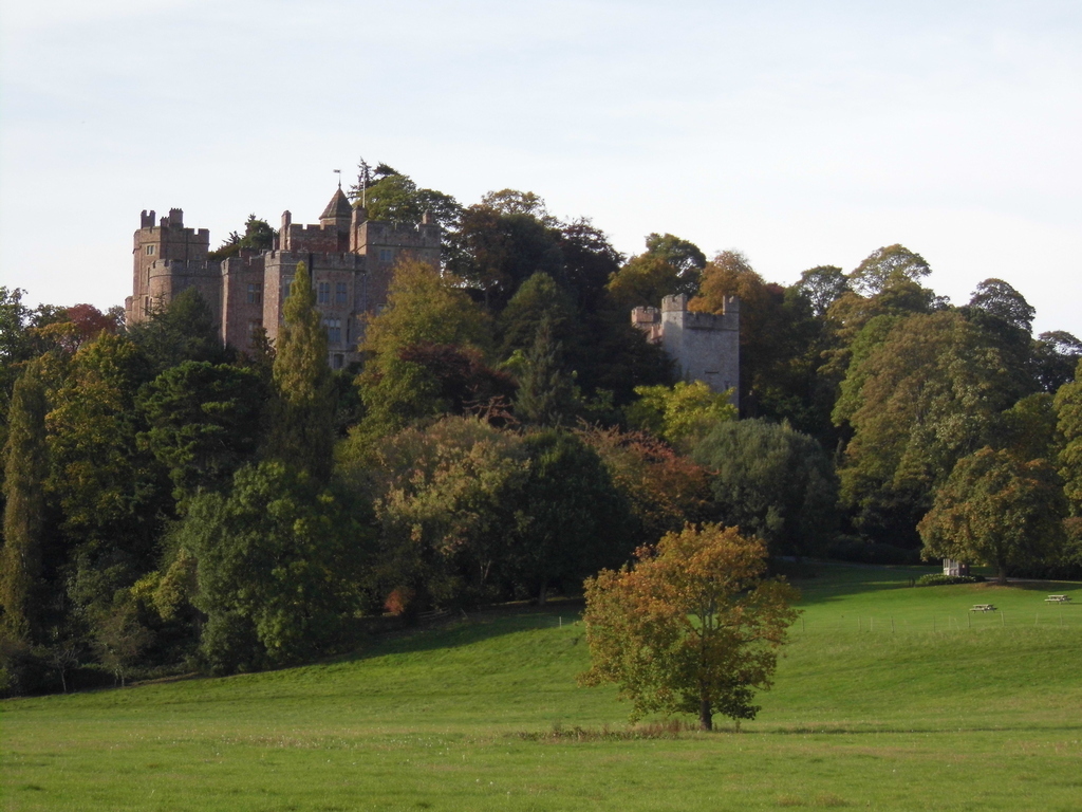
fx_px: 3376
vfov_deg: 13.7
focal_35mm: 108
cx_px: 541
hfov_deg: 18.2
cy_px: 406
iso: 100
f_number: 3.9
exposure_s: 1/500
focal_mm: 19.4
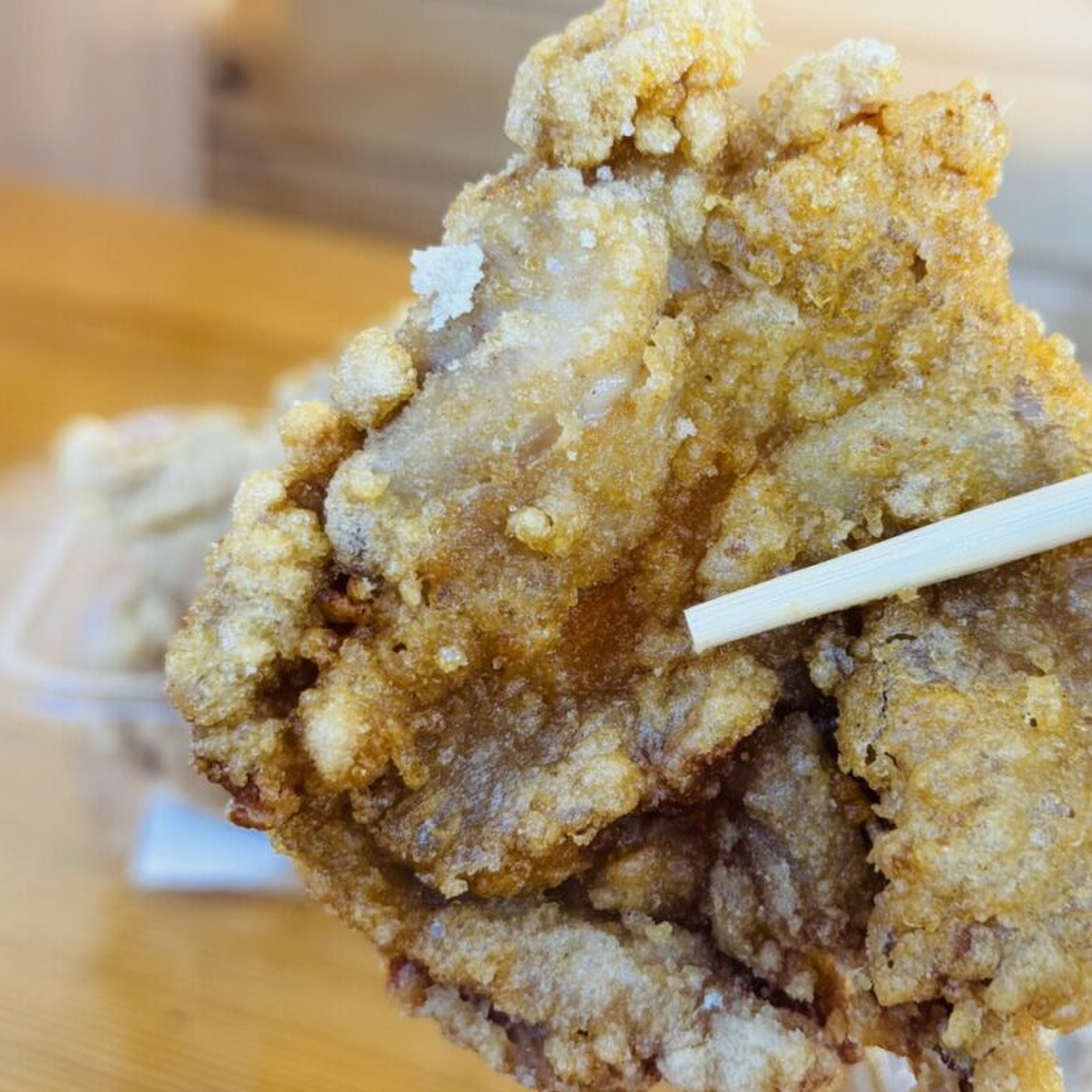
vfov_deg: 30.0
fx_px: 2034
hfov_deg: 29.9
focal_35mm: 57
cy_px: 548
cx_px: 705
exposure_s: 1/100
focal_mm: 6.76
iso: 50
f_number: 1.78
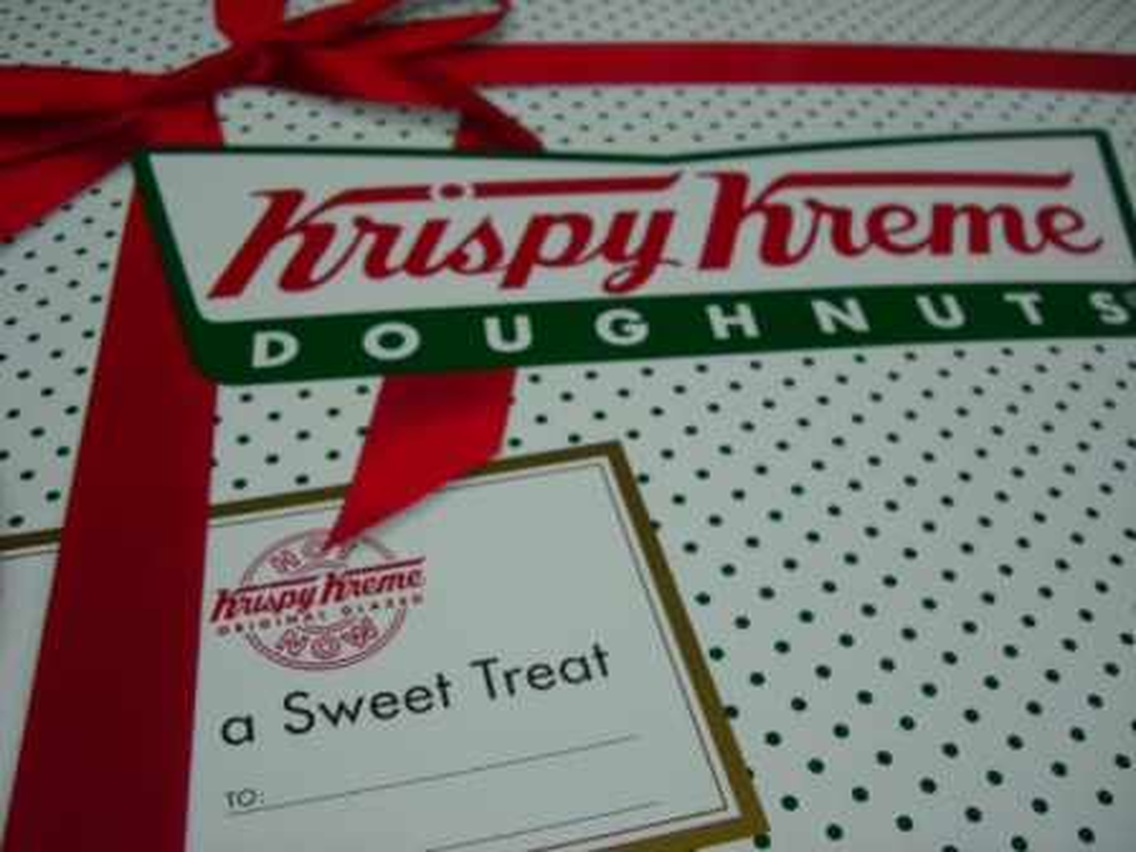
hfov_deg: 49.0
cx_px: 568
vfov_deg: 37.7
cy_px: 426
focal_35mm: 38
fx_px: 1247
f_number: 2.7
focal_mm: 6.2
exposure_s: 1/80
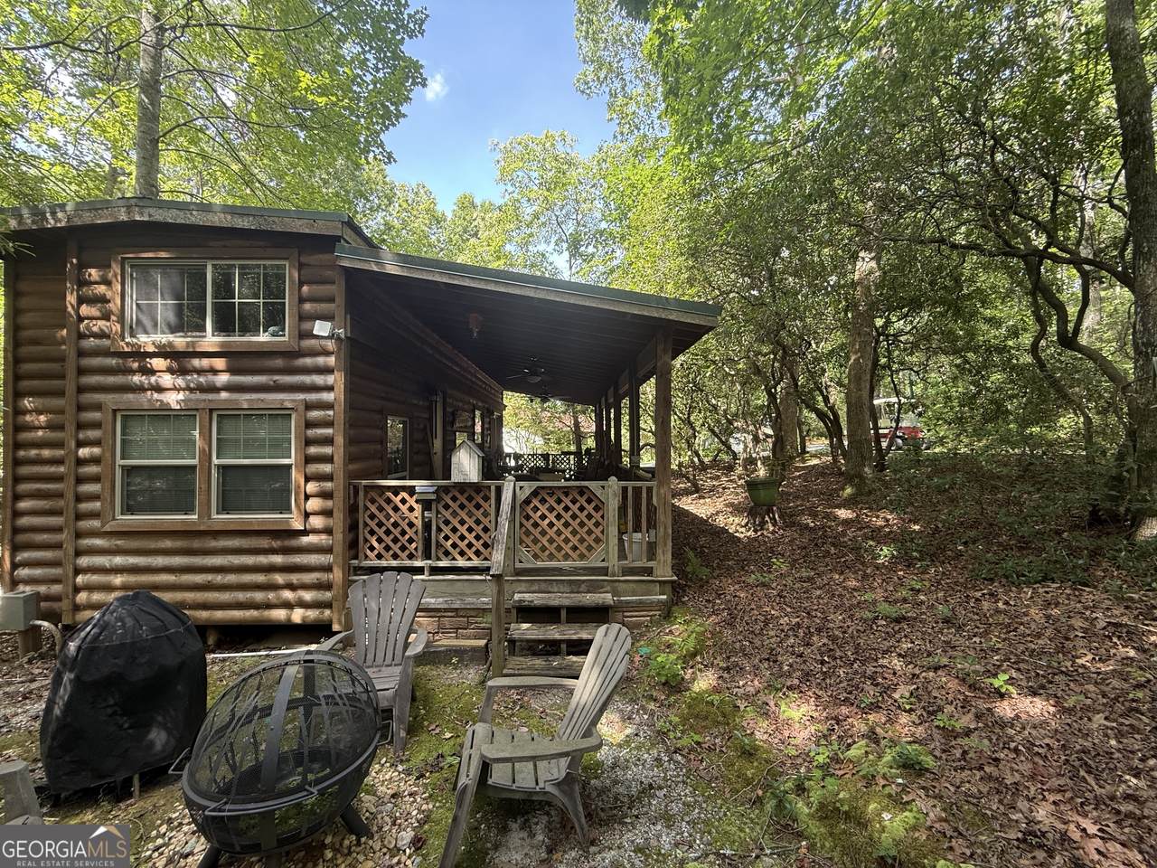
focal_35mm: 14
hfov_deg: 102.1
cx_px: 578
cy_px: 434
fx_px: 468
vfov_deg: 85.7
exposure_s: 1/99
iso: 100
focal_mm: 2.22
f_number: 2.2
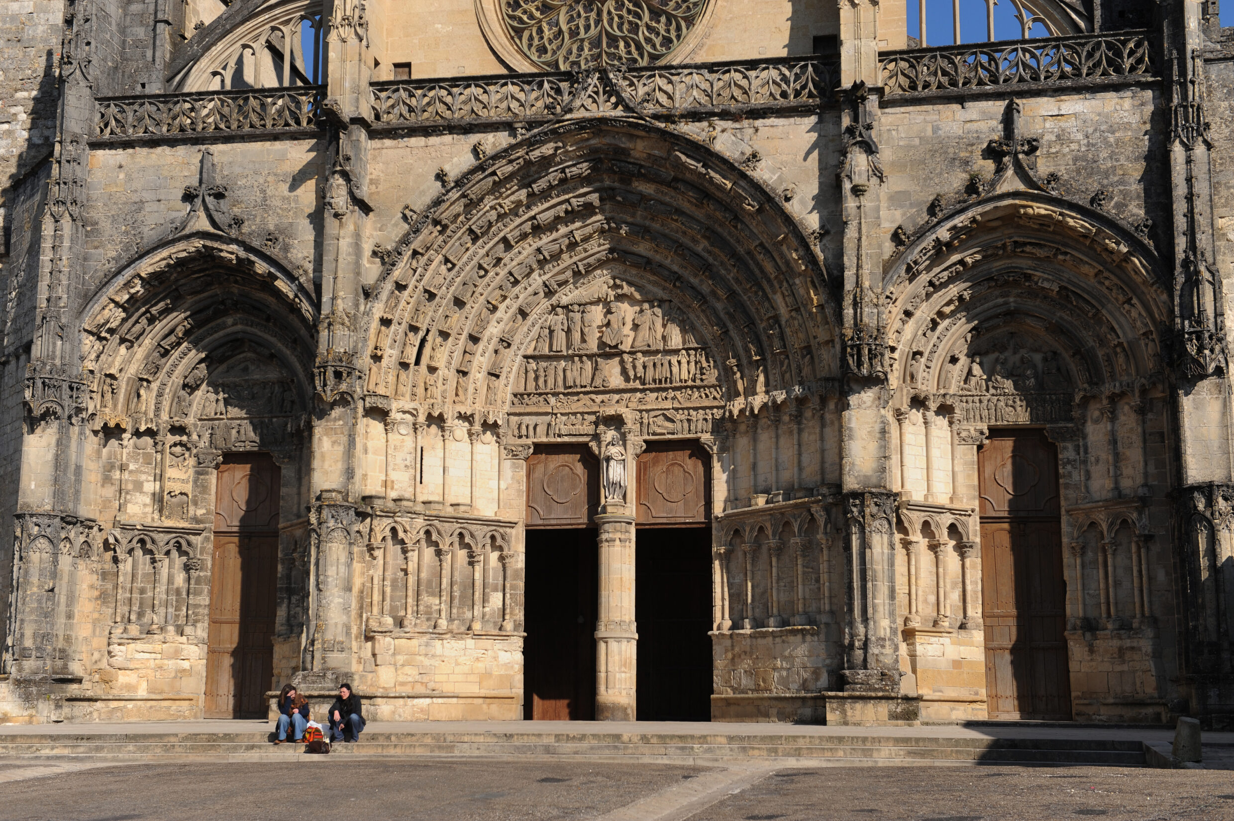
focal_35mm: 48
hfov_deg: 41.1
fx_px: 1644
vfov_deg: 28.0
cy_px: 410
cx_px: 617
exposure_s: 1/1000
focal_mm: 48
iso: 200
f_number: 6.3
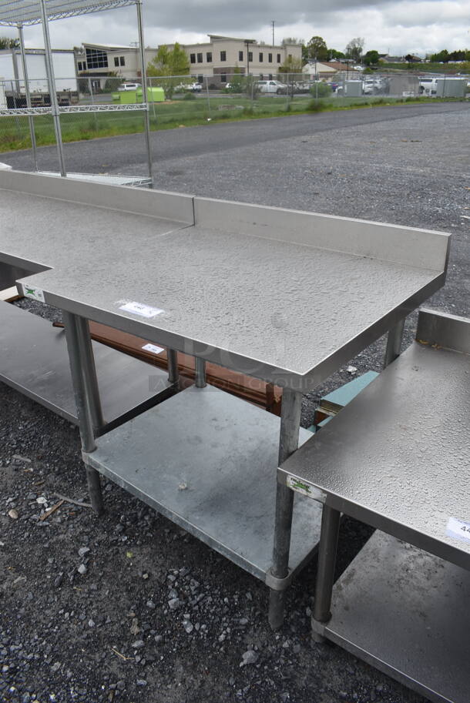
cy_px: 352
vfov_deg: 67.3
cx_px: 235
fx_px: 528
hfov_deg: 48.0
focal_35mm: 27
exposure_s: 1/400
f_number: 7.1
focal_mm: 18
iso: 200
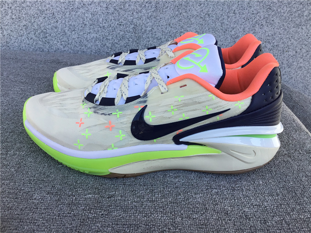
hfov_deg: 58.4
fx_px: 279
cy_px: 116
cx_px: 156
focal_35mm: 31
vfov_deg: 45.4
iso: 25
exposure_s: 1/431
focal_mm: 3.3
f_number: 2.4
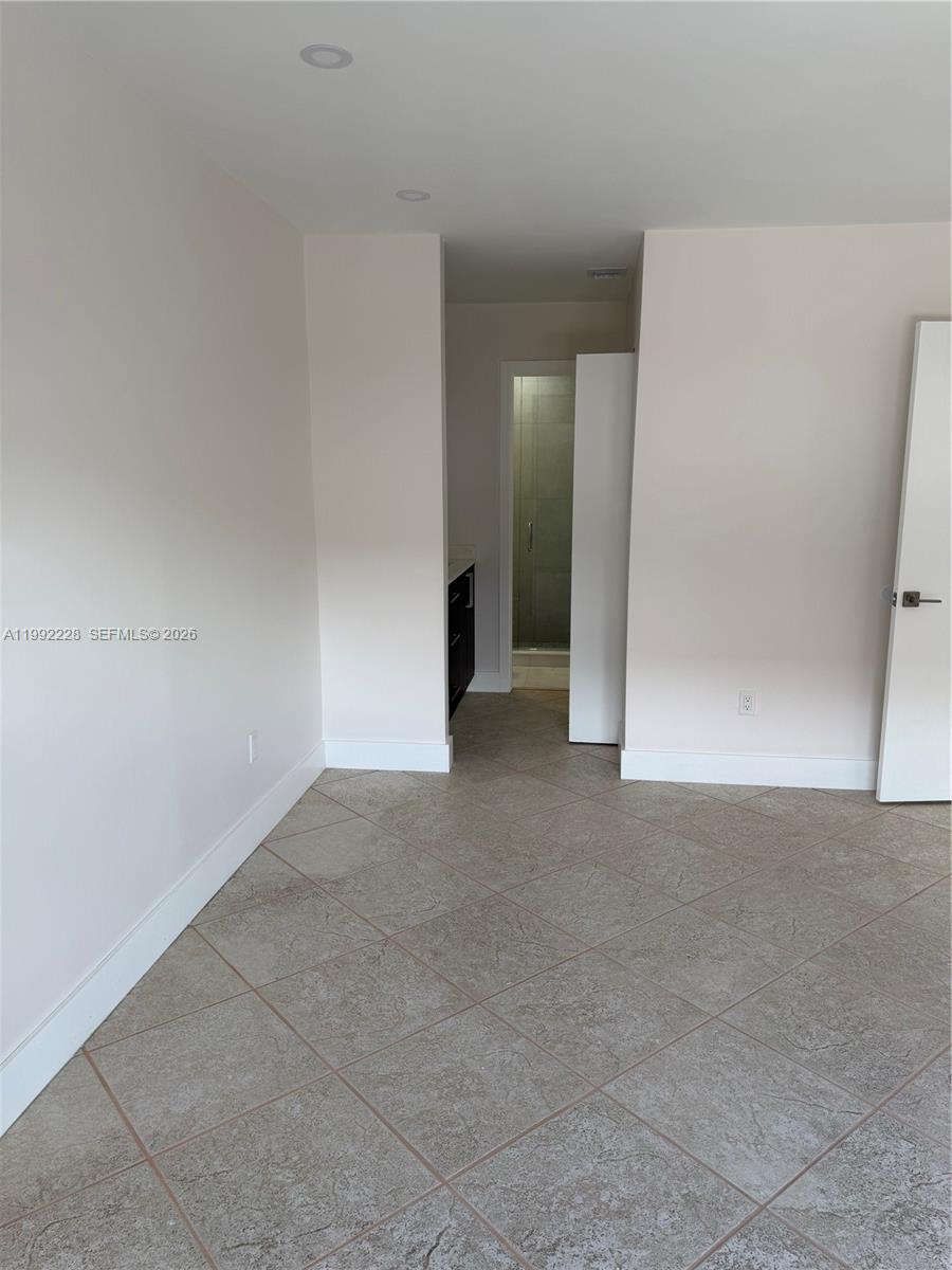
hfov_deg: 56.8
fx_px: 880
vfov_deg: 71.6
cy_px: 635
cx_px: 476
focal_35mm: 24
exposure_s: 1/142
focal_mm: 6.76
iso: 50
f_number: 1.78
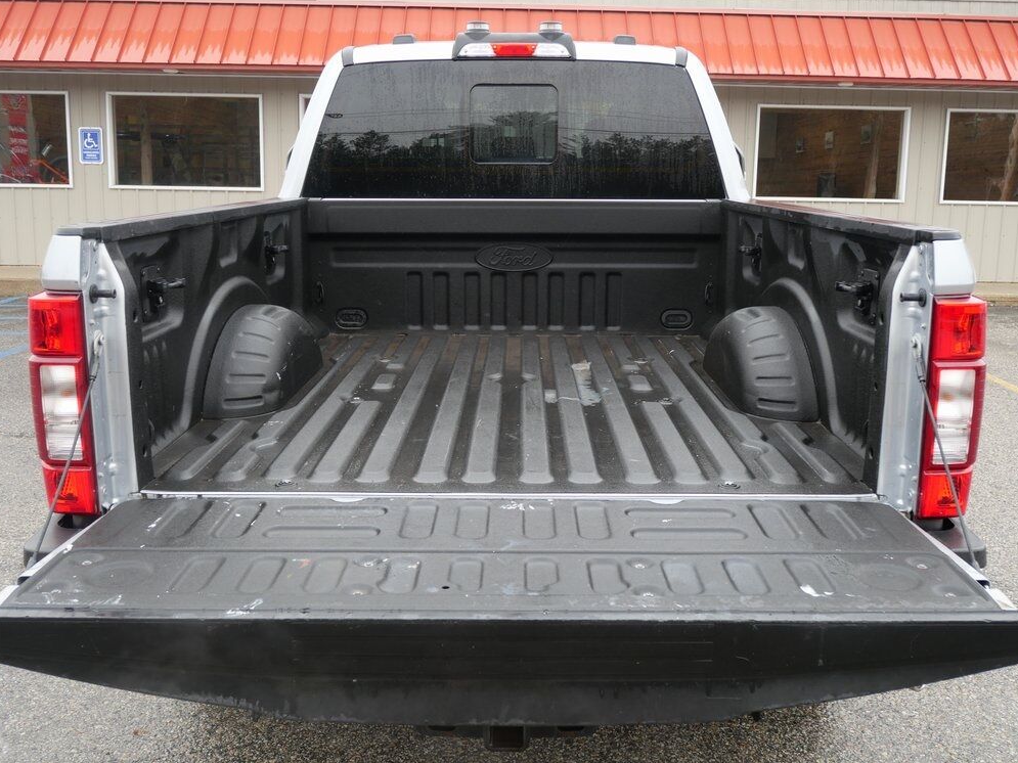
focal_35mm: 35
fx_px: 1029
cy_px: 371
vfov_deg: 40.7
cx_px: 517
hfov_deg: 52.6
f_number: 4.1
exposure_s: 1/60
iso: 250
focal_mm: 17
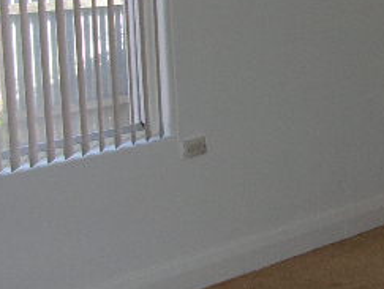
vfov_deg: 16.0
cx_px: 408
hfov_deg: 20.4
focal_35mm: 92
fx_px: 1022
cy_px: 54
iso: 68
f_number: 2.8
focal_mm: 5.8
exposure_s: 1/60.1
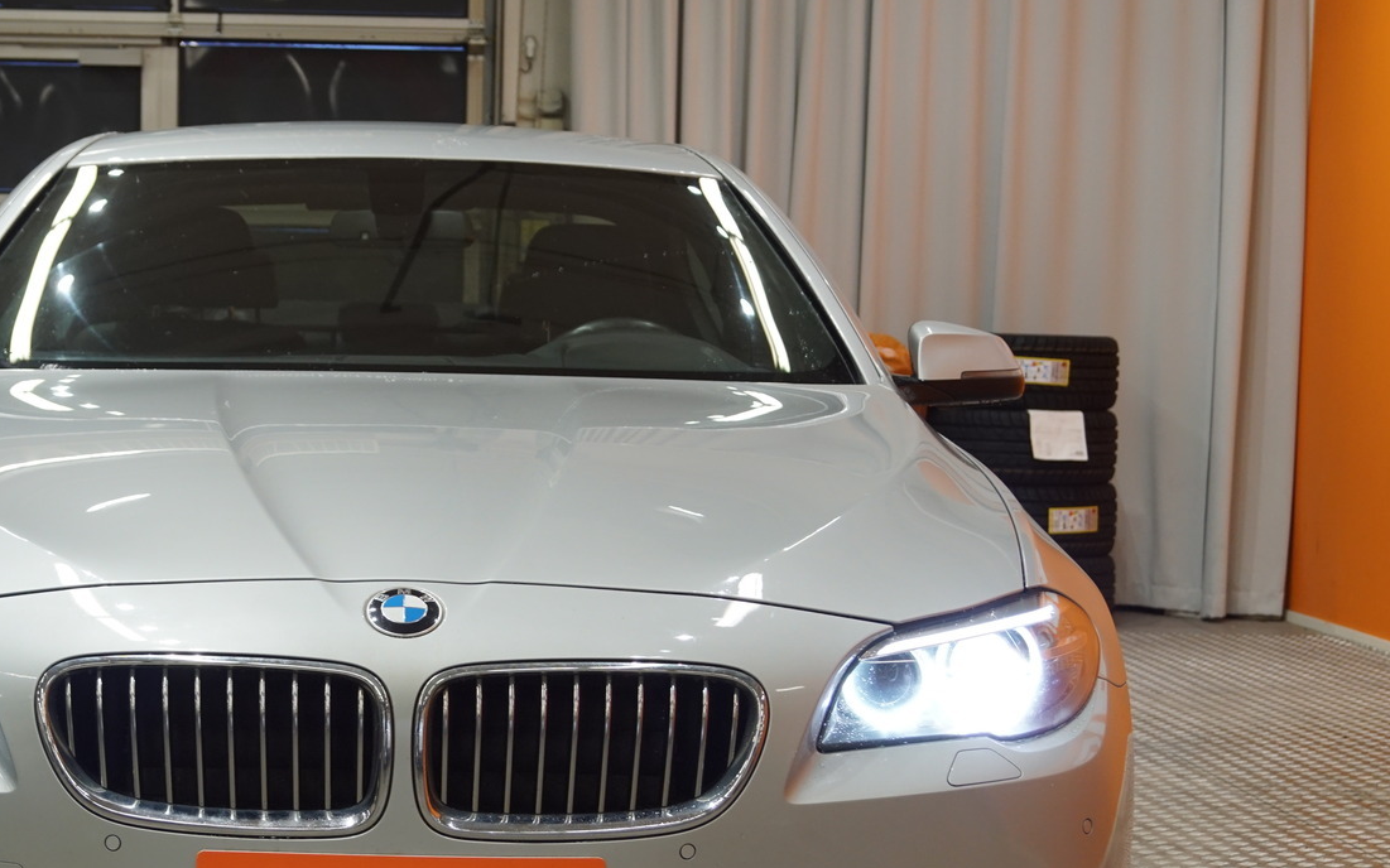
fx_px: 2983
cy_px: 625
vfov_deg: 16.5
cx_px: 433
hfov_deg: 26.0
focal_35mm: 79
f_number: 4.5
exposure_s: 1/60
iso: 400
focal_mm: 35
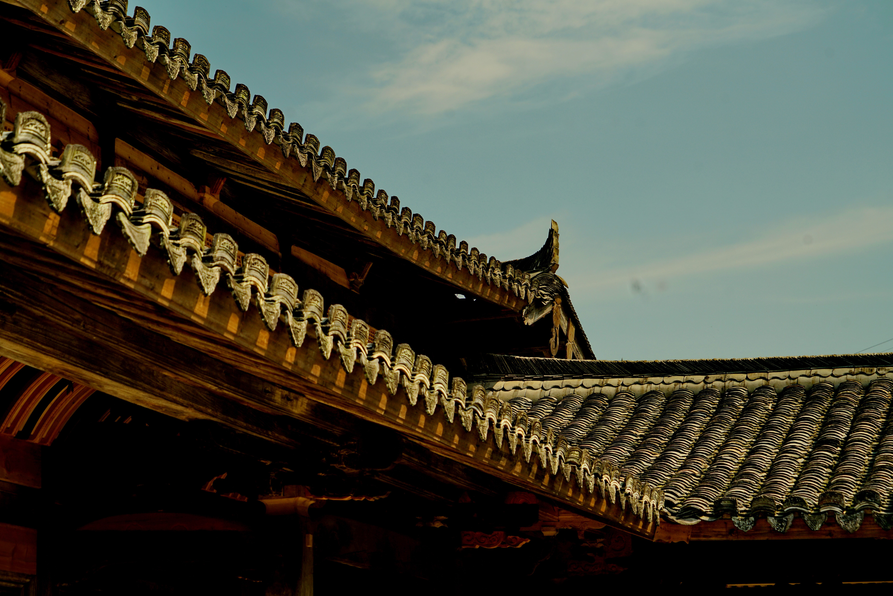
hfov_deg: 31.0
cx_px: 446
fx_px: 1612
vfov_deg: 20.9
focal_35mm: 65
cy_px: 298
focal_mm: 65
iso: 100
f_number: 7.1
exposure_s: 1/160
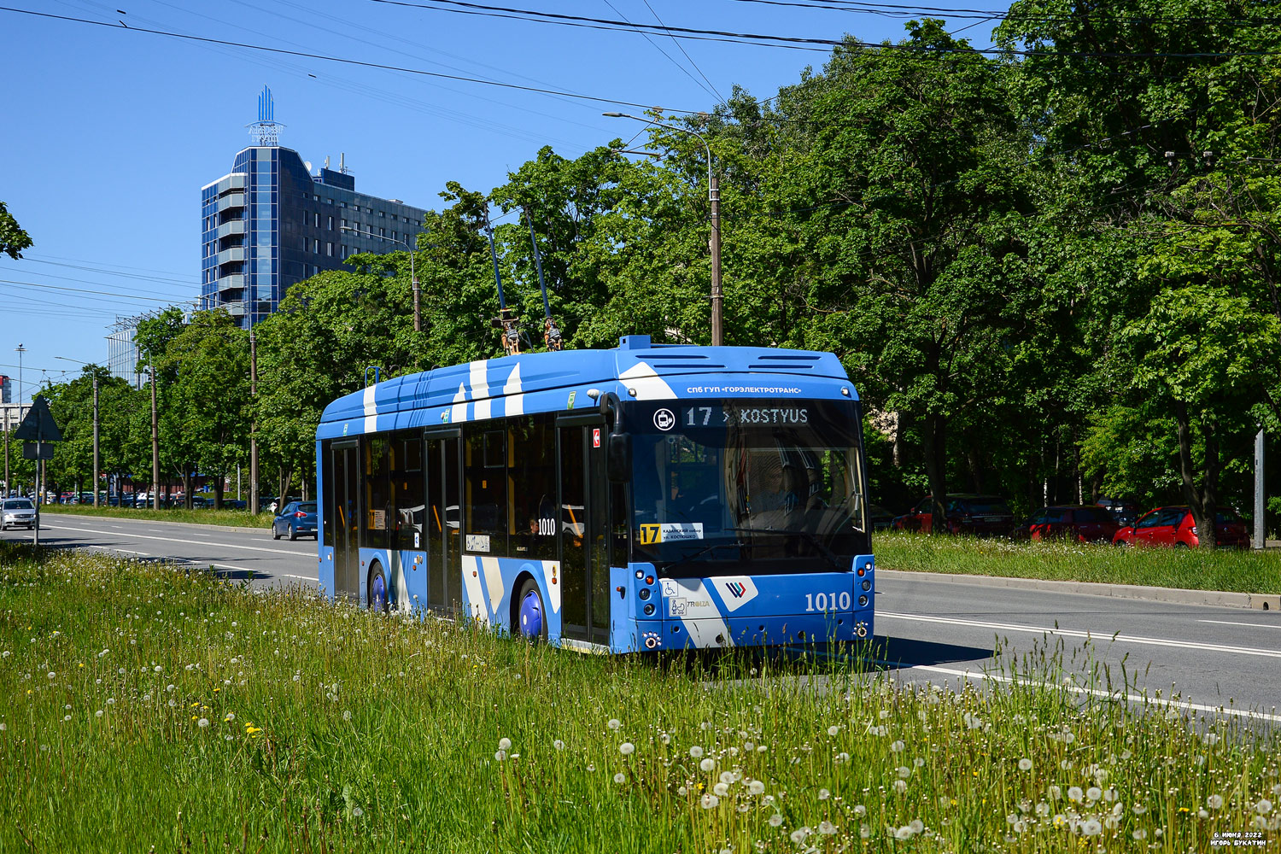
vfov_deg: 25.8
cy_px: 427
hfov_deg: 37.9
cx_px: 640
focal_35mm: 52
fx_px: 1868
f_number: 6.3
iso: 100
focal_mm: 35
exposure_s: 1/640
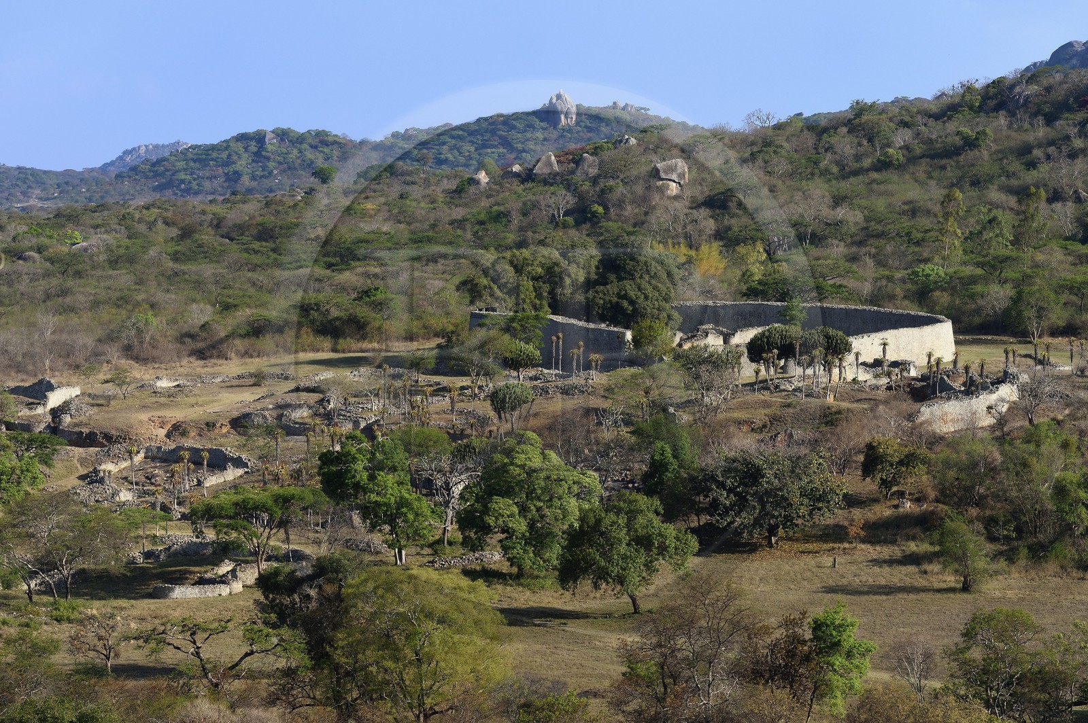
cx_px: 544
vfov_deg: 11.8
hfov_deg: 17.7
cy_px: 362
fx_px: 3503
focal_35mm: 116
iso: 200
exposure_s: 1/250
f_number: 10
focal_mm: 116
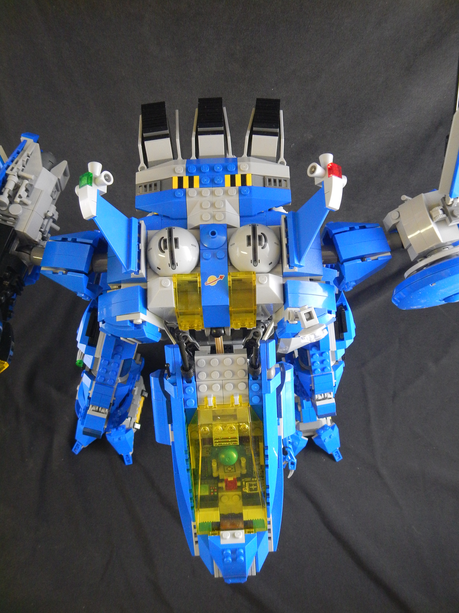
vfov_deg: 55.4
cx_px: 230
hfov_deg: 42.9
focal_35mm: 33
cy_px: 306
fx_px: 583
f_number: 3.9
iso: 560
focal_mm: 5.9
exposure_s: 1/8
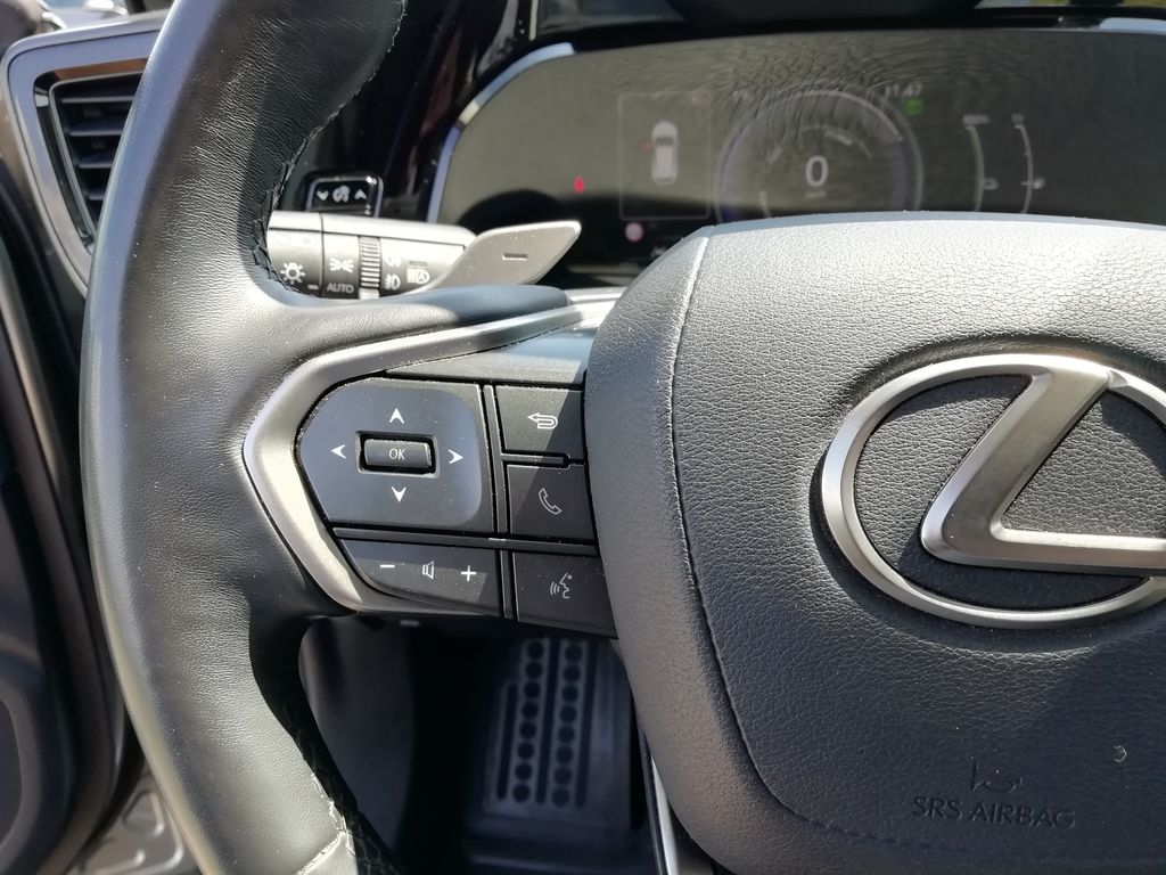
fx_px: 876
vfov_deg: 53.1
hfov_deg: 67.3
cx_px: 583
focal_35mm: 26
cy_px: 438
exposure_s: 1/107
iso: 50
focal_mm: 3.21
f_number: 2.2
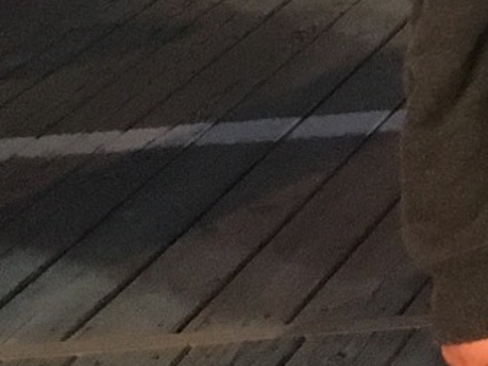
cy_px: -567
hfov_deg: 9.8
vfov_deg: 7.9
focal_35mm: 172
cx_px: 1270
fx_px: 2426
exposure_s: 1/15
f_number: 2.2
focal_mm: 4.15
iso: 250
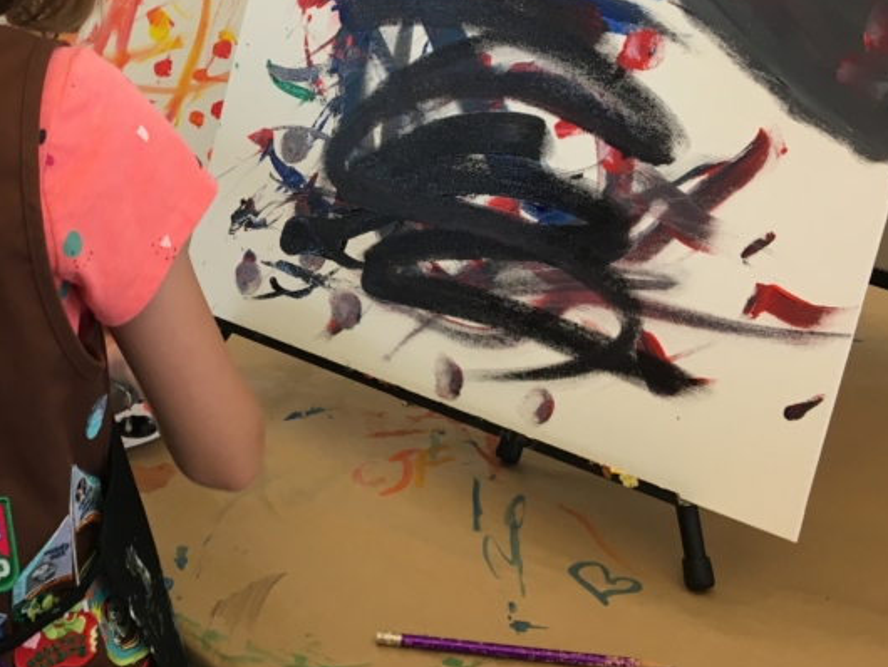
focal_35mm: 56
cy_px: 206
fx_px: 1437
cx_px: 174
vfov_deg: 25.9
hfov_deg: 33.3
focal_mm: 4.15
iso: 50
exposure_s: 1/30
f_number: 2.2
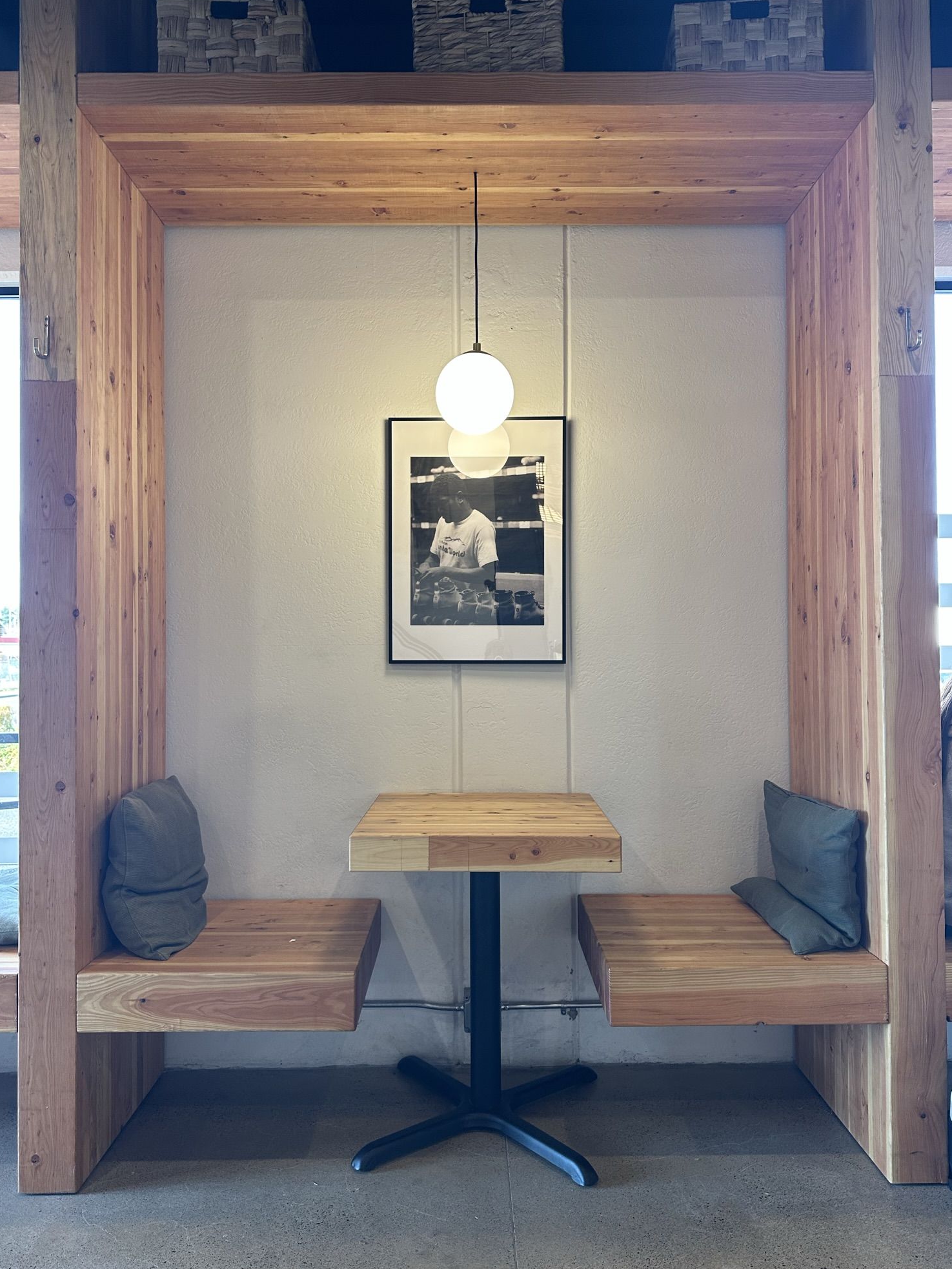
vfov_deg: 69.4
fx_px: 917
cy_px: 634
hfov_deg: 54.9
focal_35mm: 25
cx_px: 478
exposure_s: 1/60
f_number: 1.78
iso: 125
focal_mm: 6.86
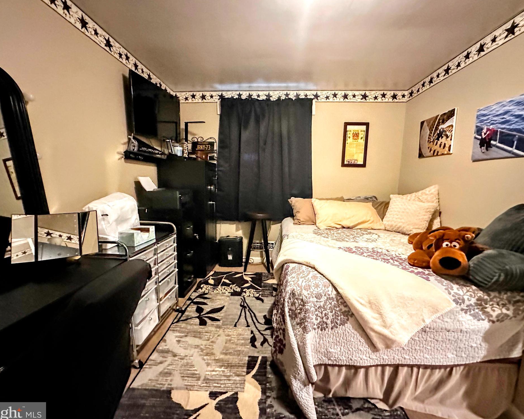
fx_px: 233
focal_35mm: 15
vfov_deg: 84.0
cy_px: 210
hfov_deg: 96.8
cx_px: 263
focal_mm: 2.22
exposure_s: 1/40
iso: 1250
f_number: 2.2
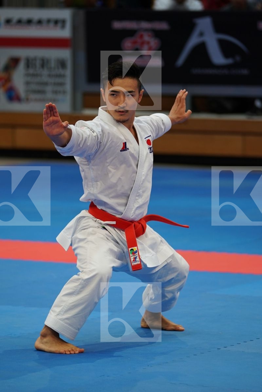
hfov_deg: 6.0
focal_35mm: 228
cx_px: 131
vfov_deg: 9.0
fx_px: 2489
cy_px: 196
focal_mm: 152
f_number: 2.8
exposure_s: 1/500
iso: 640
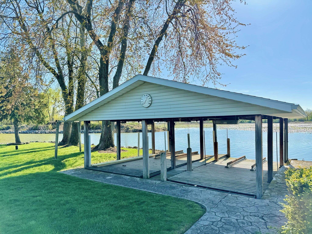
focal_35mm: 24
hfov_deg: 71.6
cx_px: 156
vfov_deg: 56.8
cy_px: 117
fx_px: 216
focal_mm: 6.76
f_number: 1.78
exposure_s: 1/1721
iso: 80
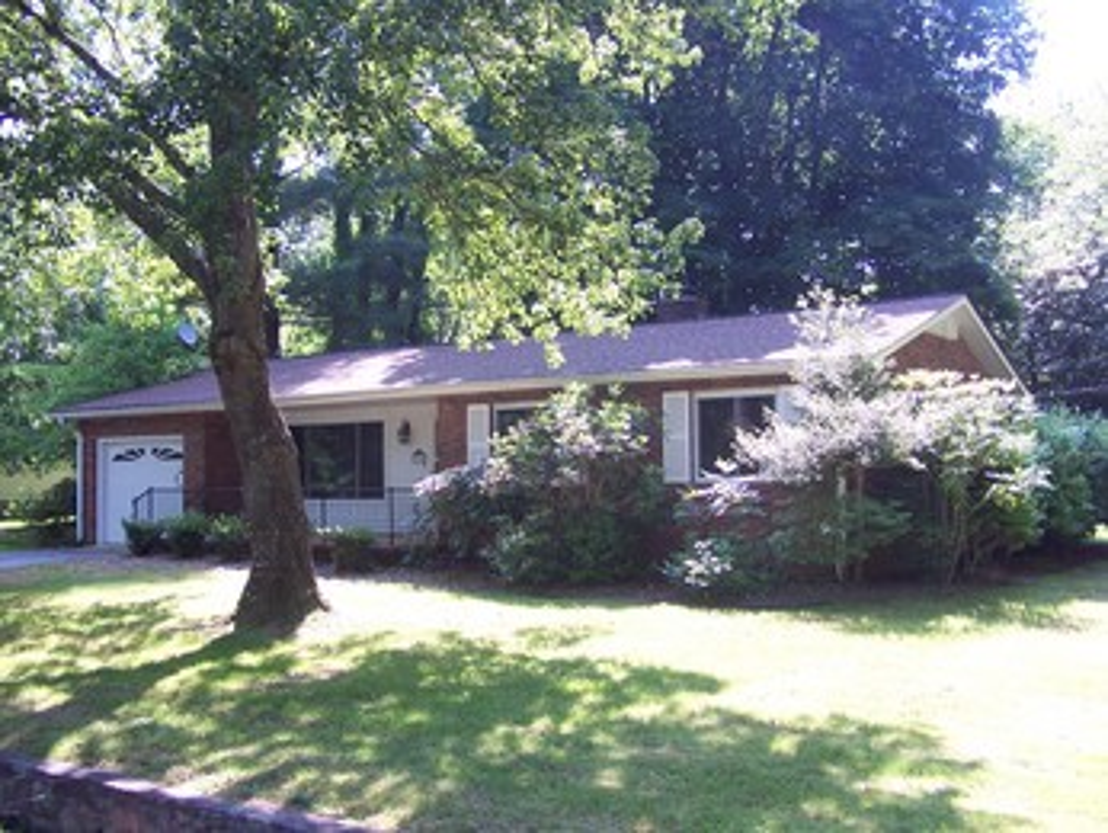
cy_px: 416
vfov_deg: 37.8
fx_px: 1217
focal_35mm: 38
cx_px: 554
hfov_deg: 48.9
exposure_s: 1/90
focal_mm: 6.3
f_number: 2.8
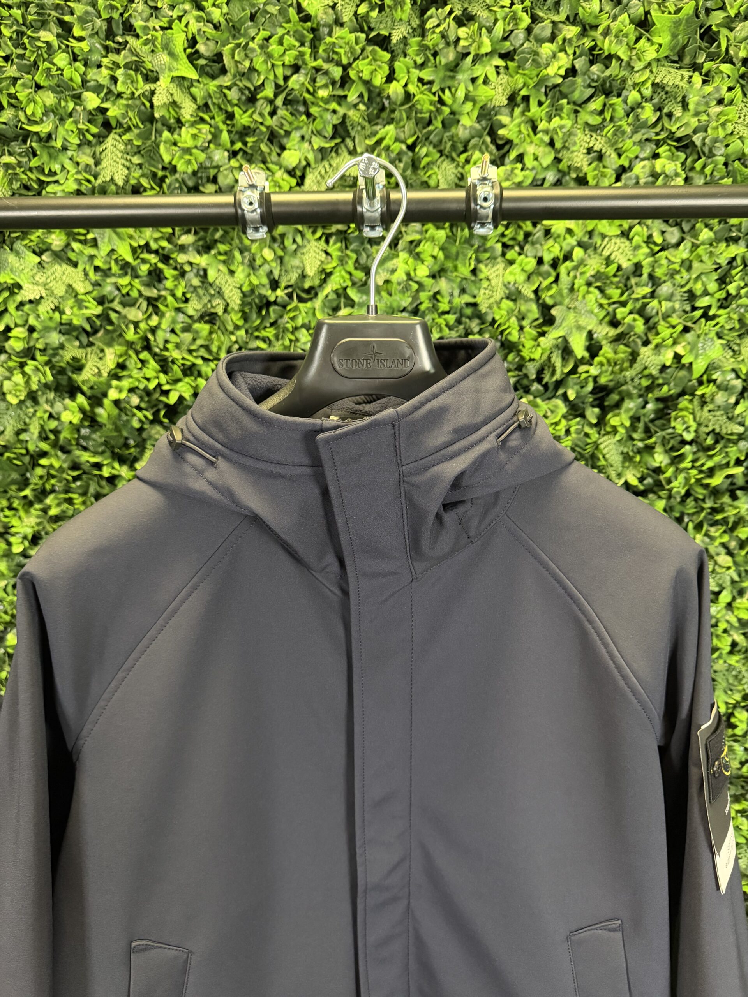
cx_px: 374
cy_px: 498
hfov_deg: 56.8
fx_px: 691
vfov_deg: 71.6
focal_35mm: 24
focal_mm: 6.76
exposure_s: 1/59
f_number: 1.78
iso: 800
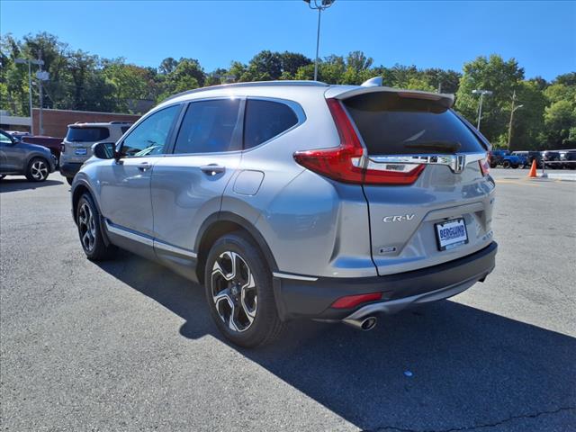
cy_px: 216
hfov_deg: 65.3
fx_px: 449
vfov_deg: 51.4
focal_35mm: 27
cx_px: 288
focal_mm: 3.58
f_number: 1.9
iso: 40
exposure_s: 1/2500
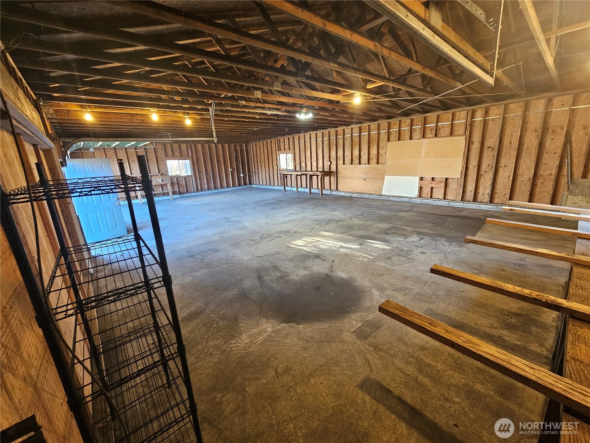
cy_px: 222
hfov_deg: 106.2
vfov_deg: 89.9
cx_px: 295
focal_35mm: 13
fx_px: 222
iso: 400
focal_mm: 2.2
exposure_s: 1/30
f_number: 2.2
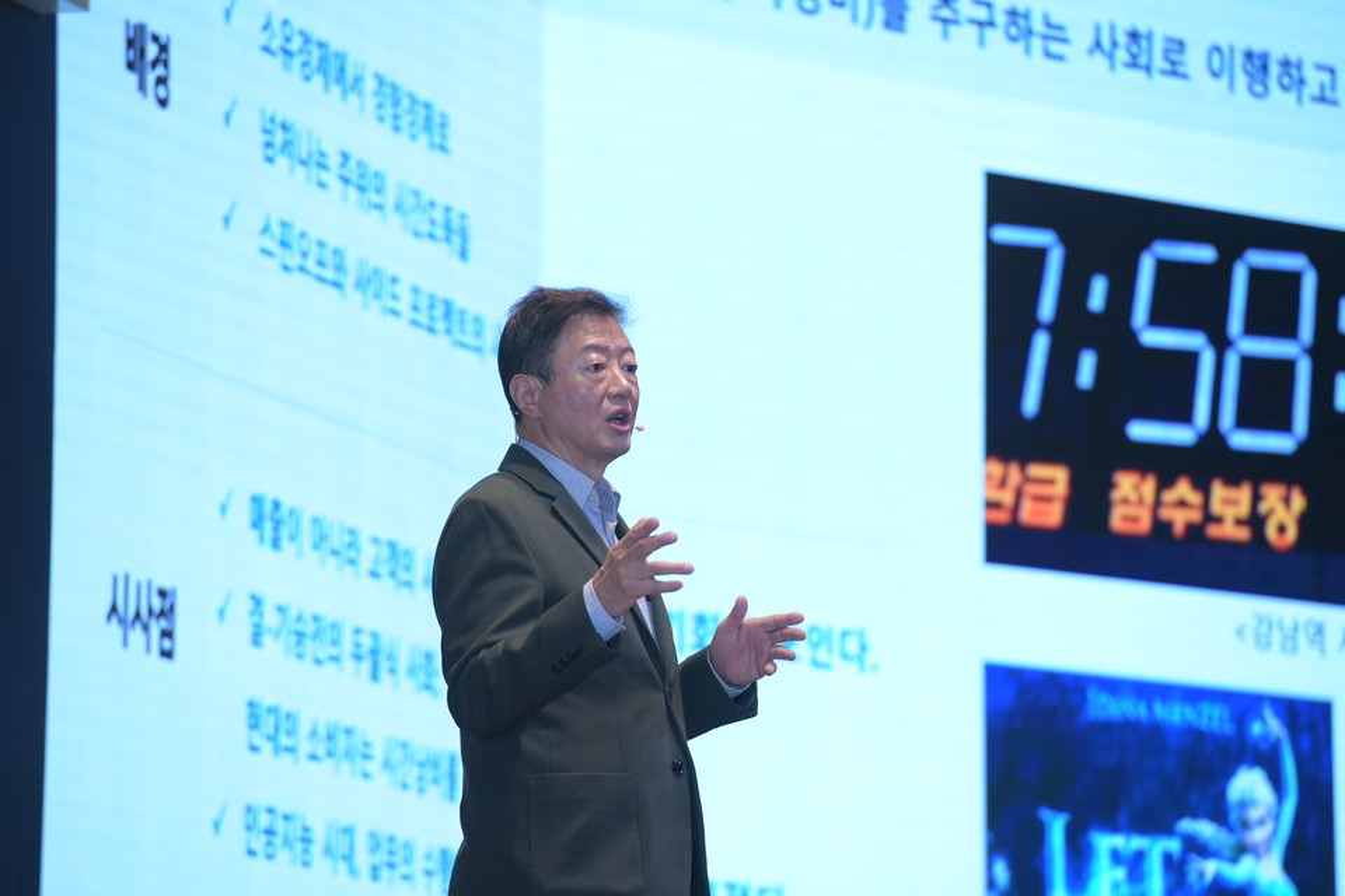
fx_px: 7472
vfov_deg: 6.9
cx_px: 672
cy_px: 448
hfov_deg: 10.3
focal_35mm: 200
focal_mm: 200
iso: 800
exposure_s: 1/200
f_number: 5.6
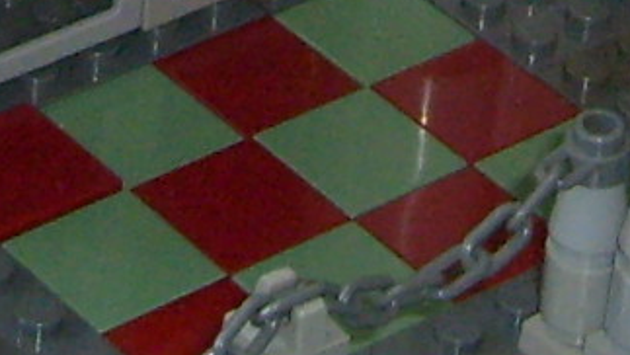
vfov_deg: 4.7
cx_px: 357
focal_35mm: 242
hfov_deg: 8.9
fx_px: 4044
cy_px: -841
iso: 100
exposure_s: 1/45
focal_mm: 5.8
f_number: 2.8
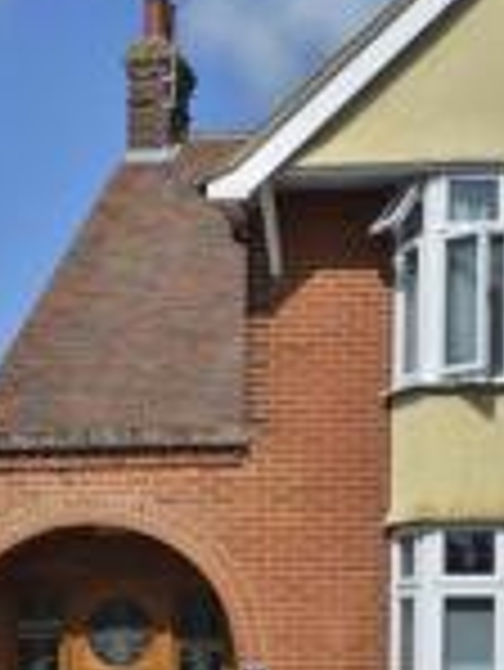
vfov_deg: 17.8
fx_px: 2132
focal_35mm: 110
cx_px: 477
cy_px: 425
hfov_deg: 13.3
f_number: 9
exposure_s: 1/320
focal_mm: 24
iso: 100
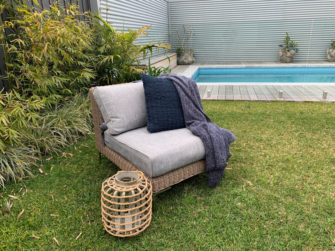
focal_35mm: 26
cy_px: 126
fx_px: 252
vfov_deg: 53.1
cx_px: 168
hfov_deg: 67.3
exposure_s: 1/428
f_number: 1.8
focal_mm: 4.25
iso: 25
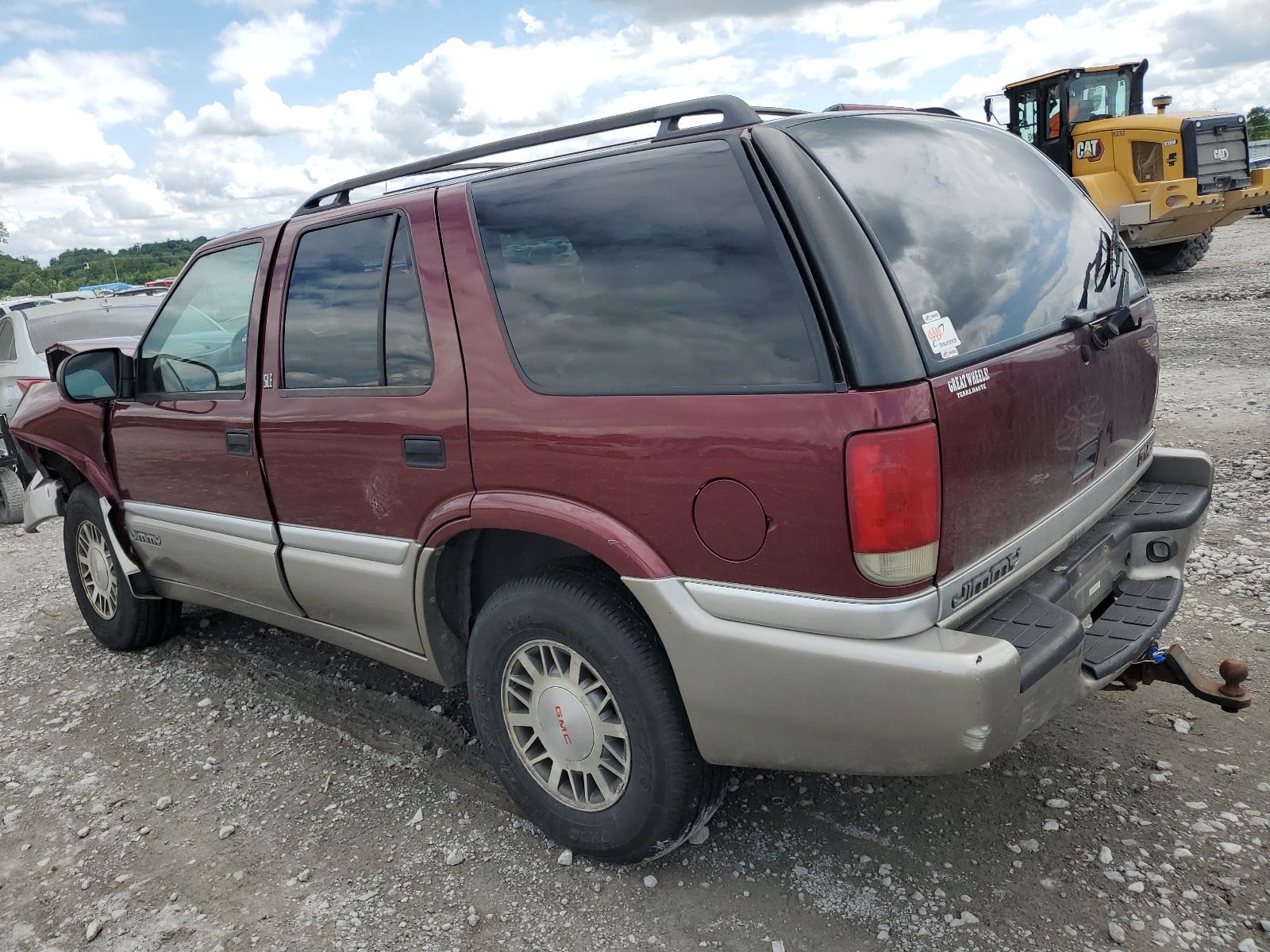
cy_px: 476
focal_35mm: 26
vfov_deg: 53.1
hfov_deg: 67.3
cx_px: 635
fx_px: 954
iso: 50
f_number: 1.5
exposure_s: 1/2000
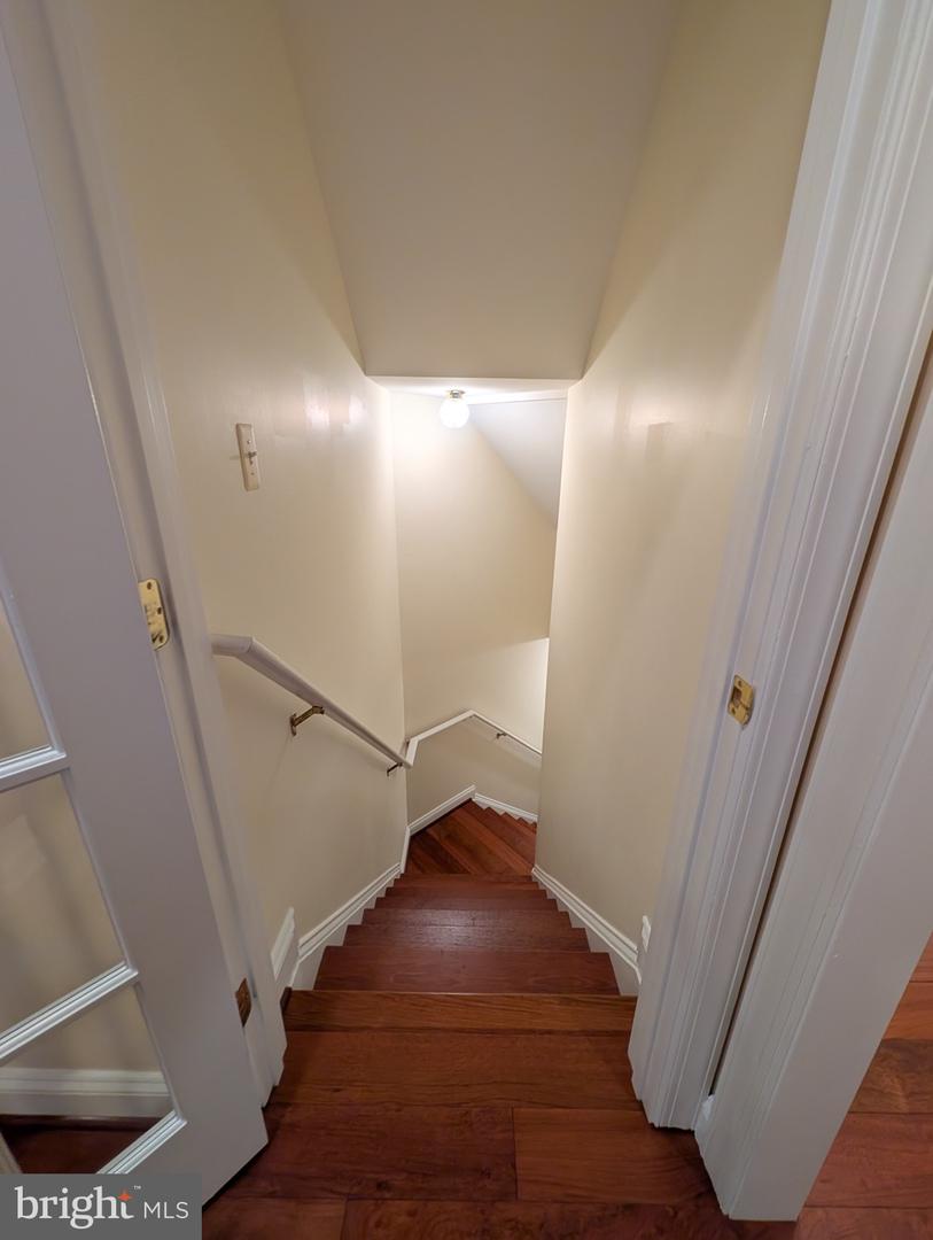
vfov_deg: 110.5
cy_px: 620
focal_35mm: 12
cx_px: 466
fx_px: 430
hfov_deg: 94.6
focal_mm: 2.02
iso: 102
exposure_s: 1/60
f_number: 1.7
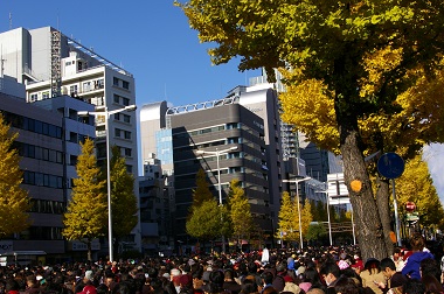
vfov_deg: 26.9
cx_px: 224
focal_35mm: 50
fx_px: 616
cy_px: 136
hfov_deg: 39.7
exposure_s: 1/250
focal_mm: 28
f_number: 11
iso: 200
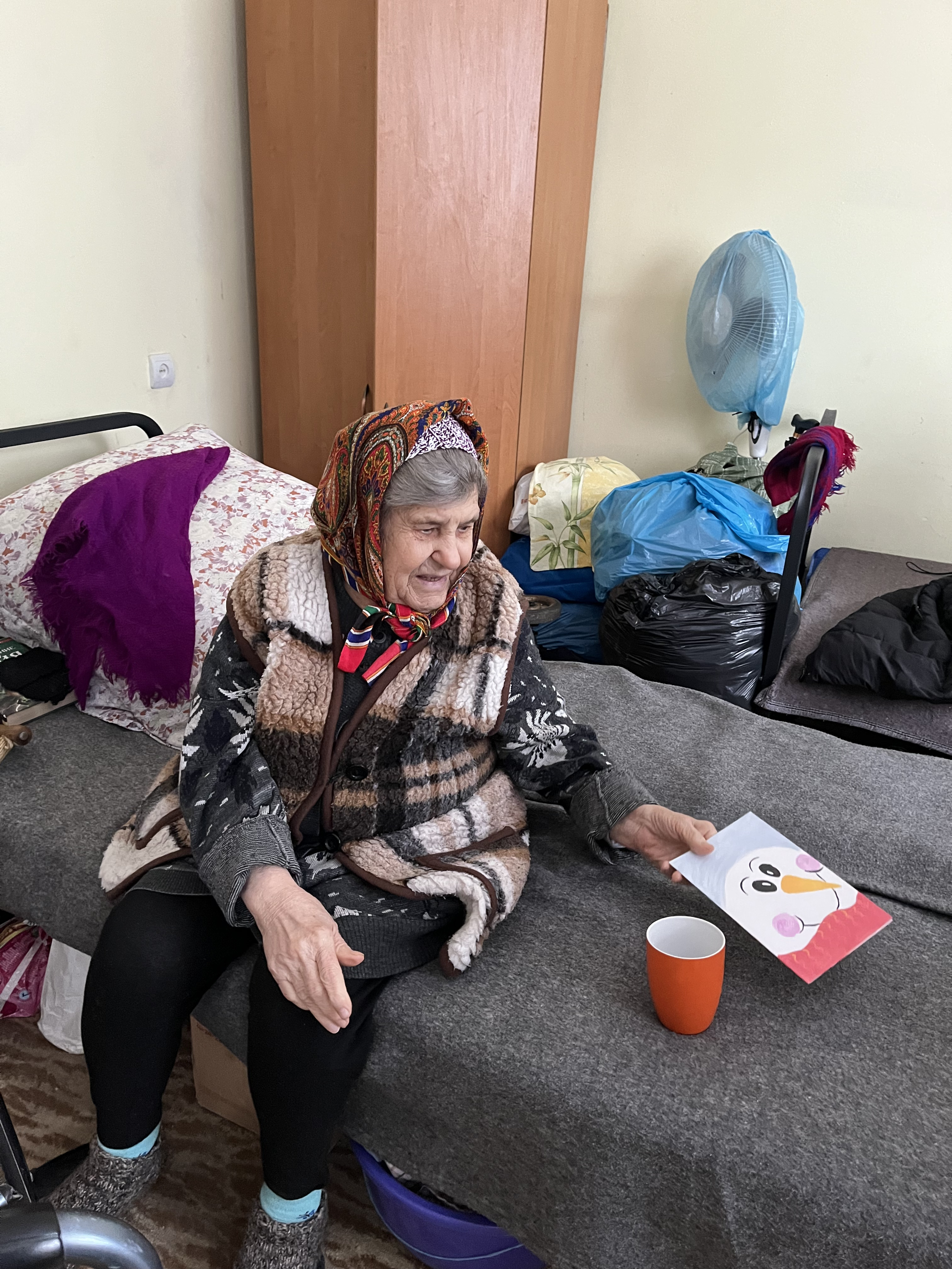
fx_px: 953
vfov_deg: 67.3
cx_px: 476
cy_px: 634
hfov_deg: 53.1
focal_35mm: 26
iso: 500
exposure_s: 1/48
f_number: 1.6
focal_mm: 5.1
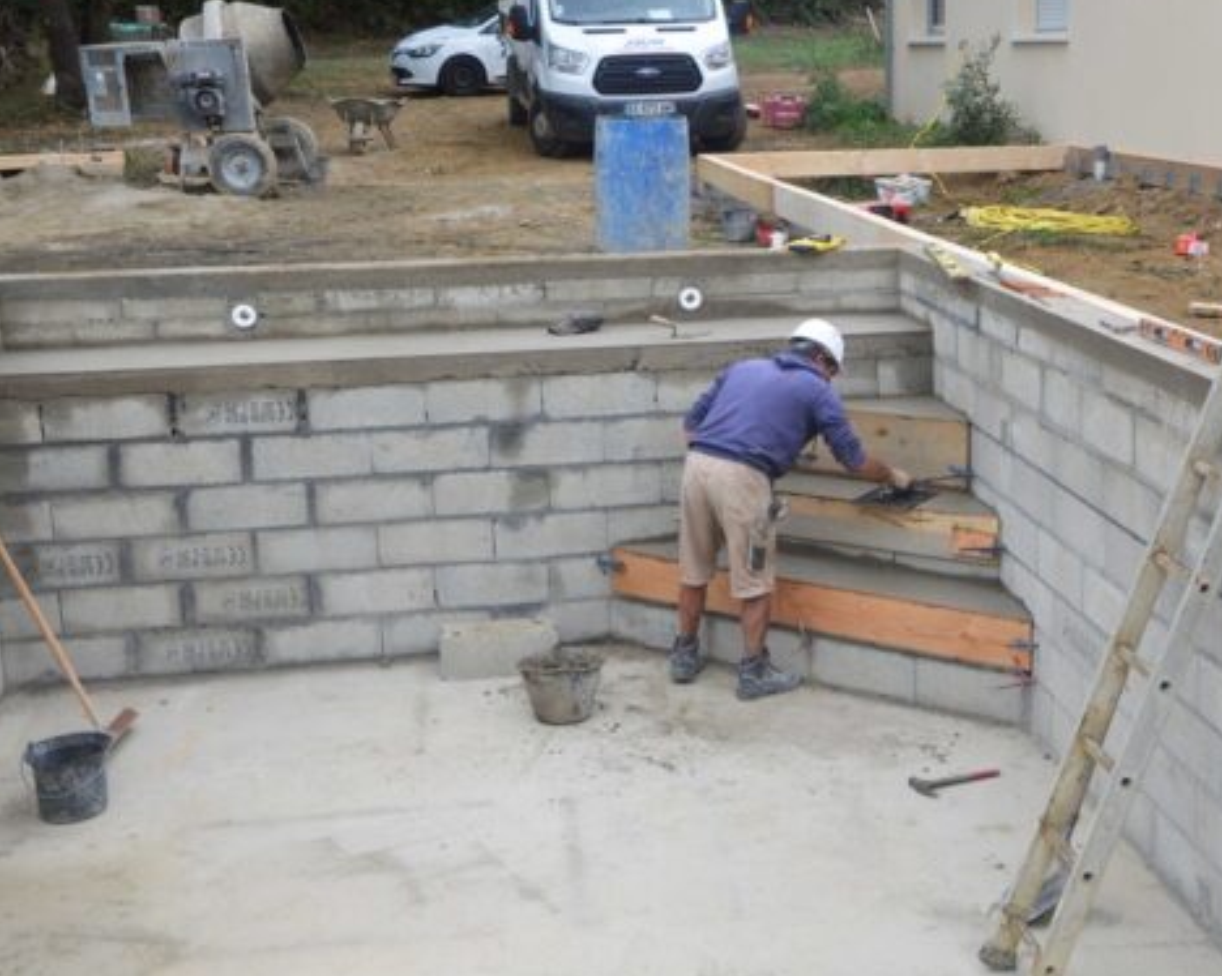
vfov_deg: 30.2
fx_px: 1808
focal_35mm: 50
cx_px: 791
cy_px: 435
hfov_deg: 37.0
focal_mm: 26
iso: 250
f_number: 5.6
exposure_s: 1/125
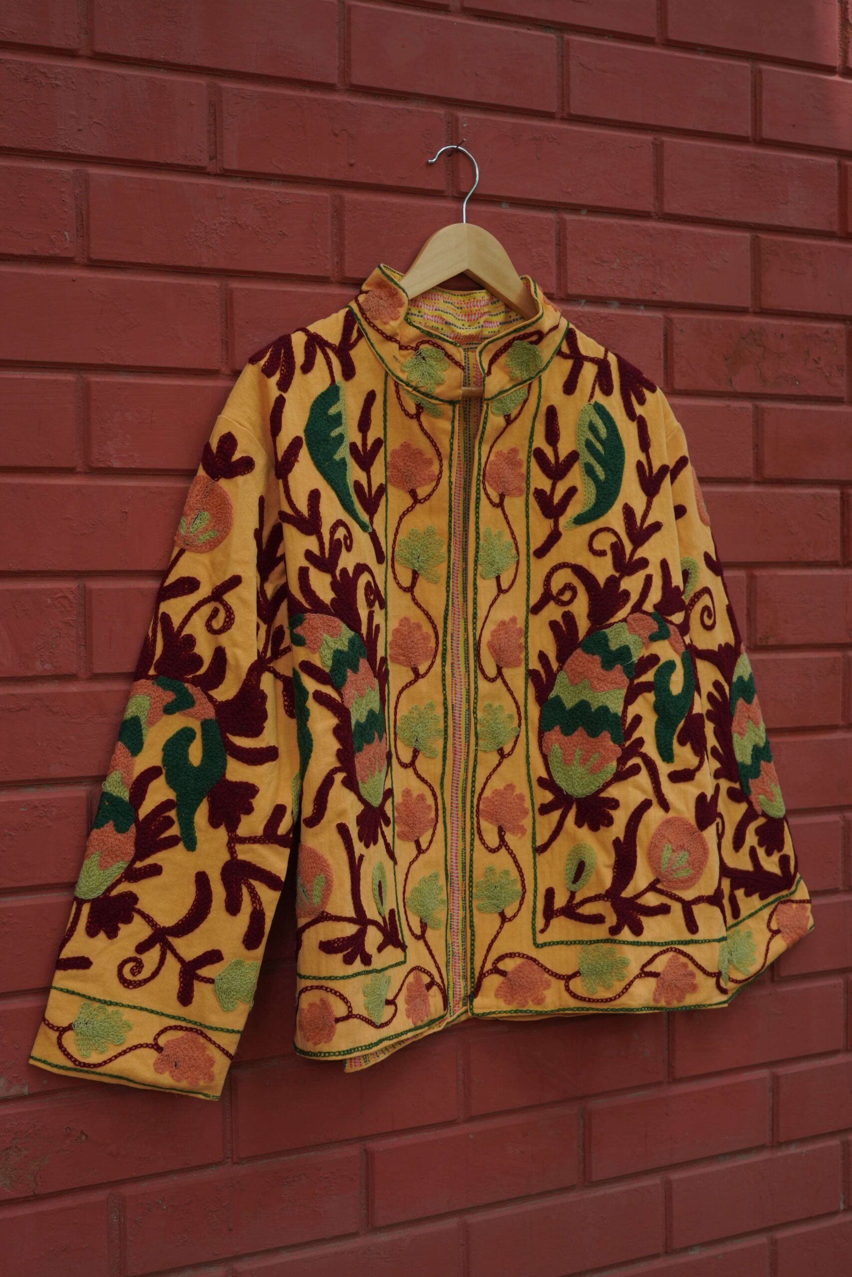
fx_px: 1775
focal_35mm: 50
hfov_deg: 27.0
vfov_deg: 39.6
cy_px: 638
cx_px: 426
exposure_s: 1/160
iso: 500
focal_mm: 50
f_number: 7.1
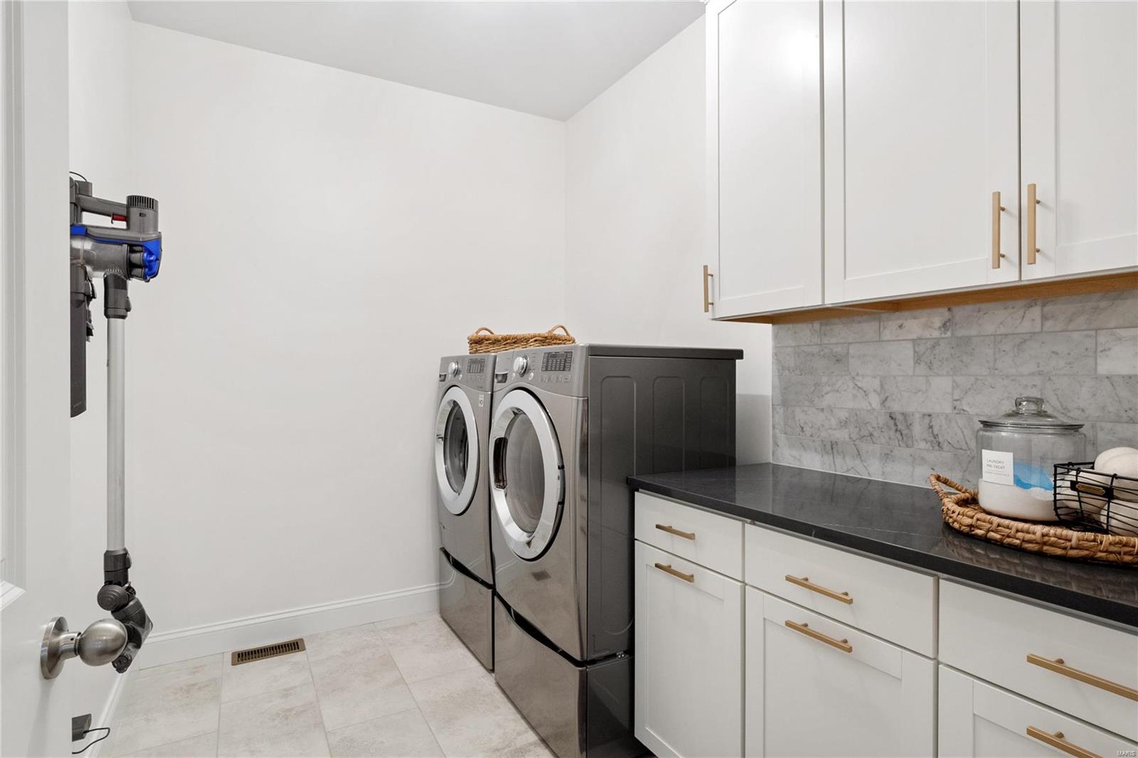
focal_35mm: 18
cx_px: 569
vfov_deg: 67.4
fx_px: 569
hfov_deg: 90.0
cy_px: 379
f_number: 8
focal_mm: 9
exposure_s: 1/6
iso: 400
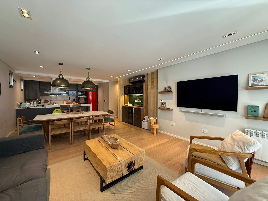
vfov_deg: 85.7
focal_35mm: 14
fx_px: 108
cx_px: 134
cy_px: 100
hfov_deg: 102.1
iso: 250
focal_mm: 2.22
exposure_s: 1/100
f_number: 2.2
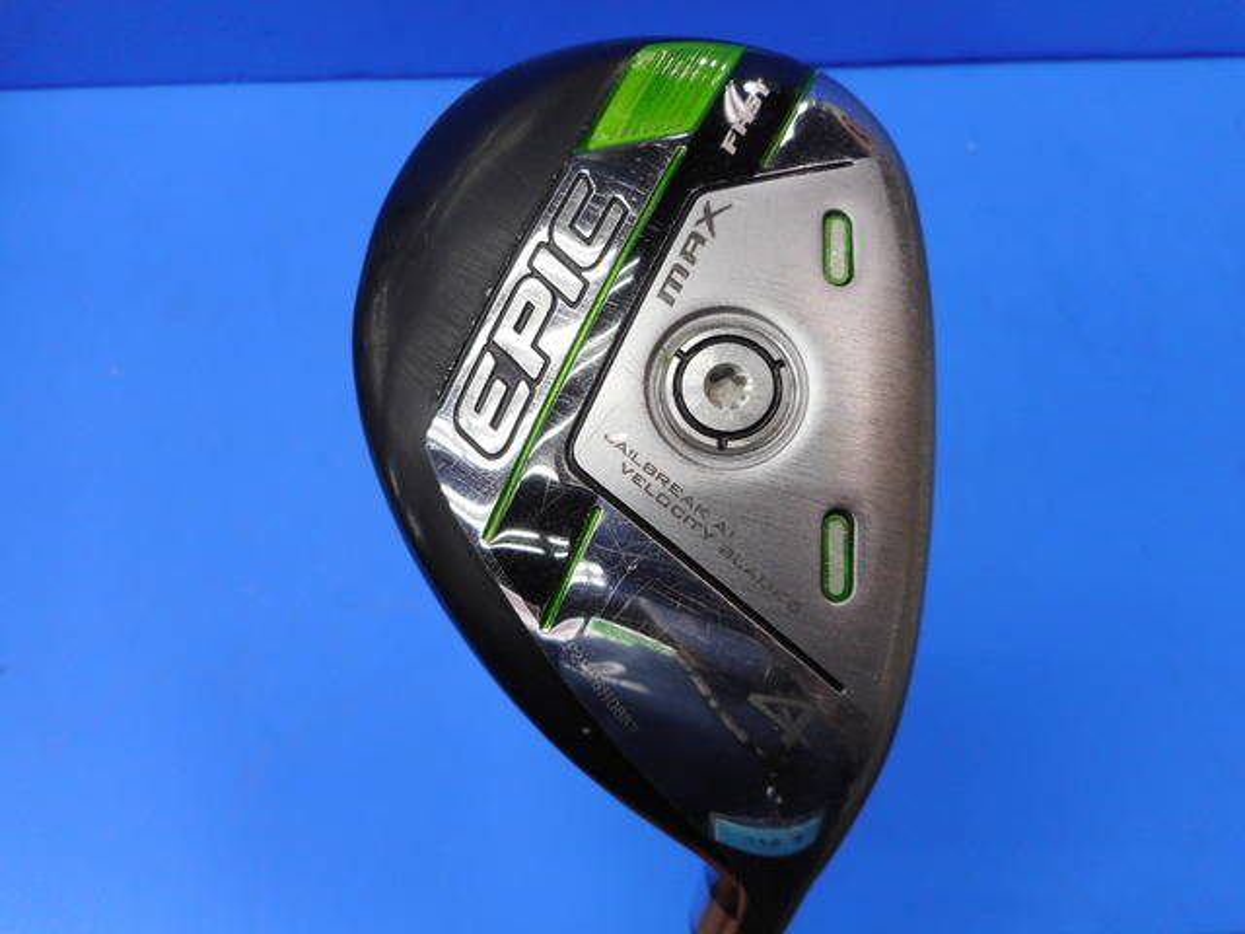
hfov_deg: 69.4
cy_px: 467
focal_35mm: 25
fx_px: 899
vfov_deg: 54.9
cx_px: 622
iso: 80
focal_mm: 4.5
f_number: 3.7
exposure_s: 1/40
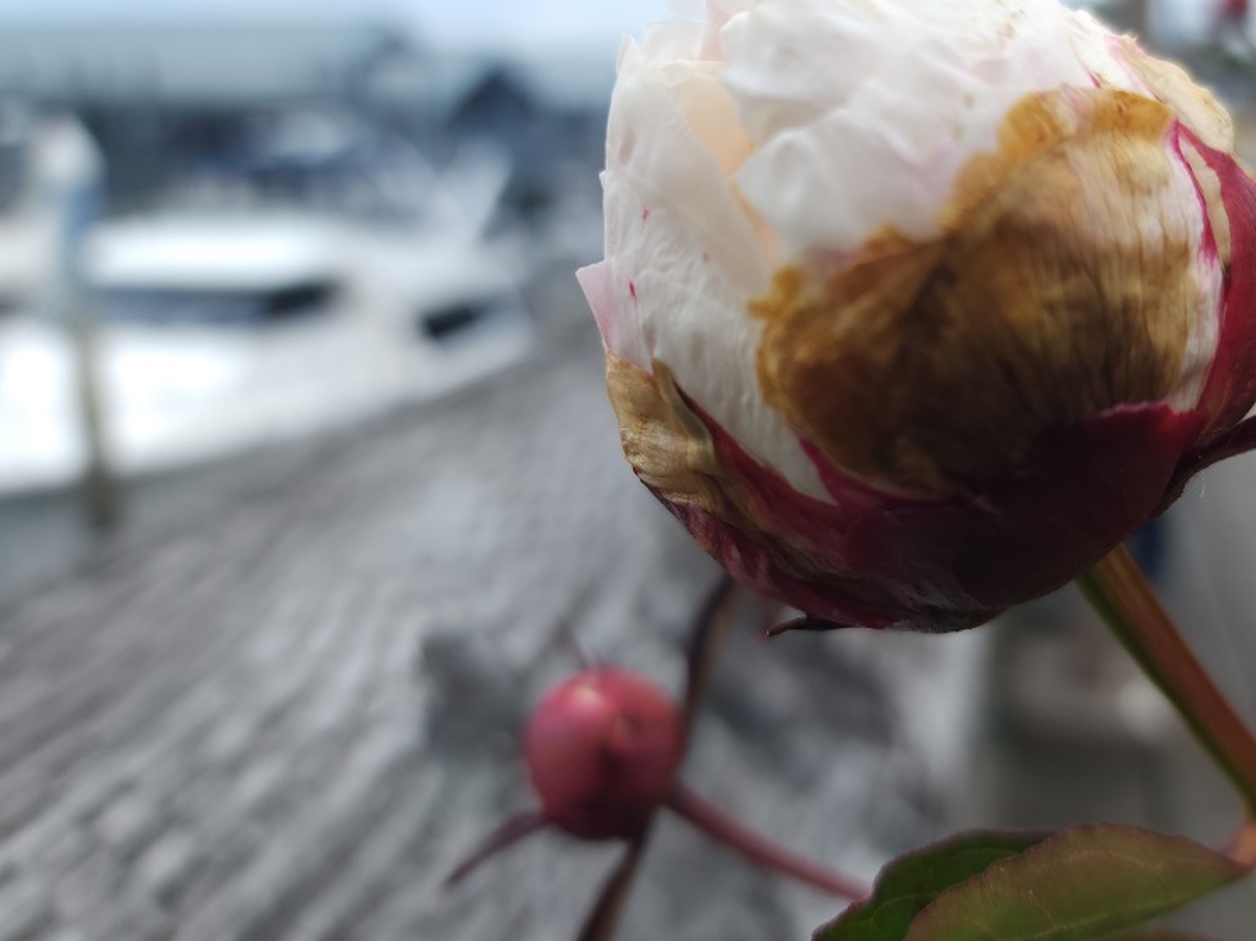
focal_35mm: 31
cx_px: 807
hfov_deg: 57.4
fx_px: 1124
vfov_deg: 45.1
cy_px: 364
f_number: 1.8
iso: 12
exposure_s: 1/354
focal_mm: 6.4
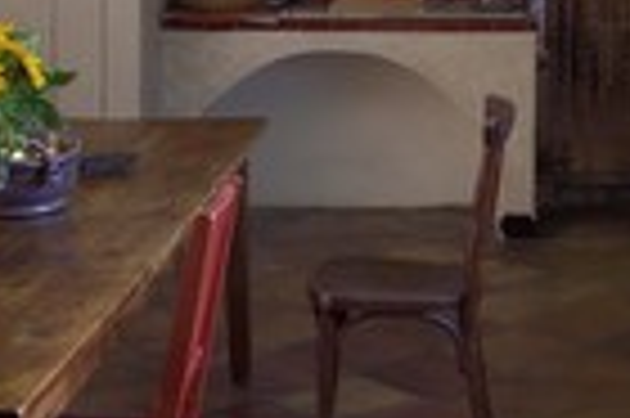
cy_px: -112
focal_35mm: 84
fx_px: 1468
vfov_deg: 15.5
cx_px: 536
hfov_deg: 23.7
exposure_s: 1/25
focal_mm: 28
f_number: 6.3
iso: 1000
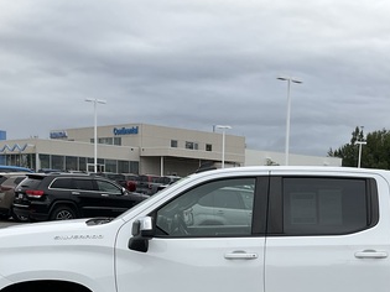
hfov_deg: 32.1
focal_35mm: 59
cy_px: 294
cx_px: 296
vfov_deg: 23.7
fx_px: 664
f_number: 1.8
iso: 25
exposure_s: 1/1055
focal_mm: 3
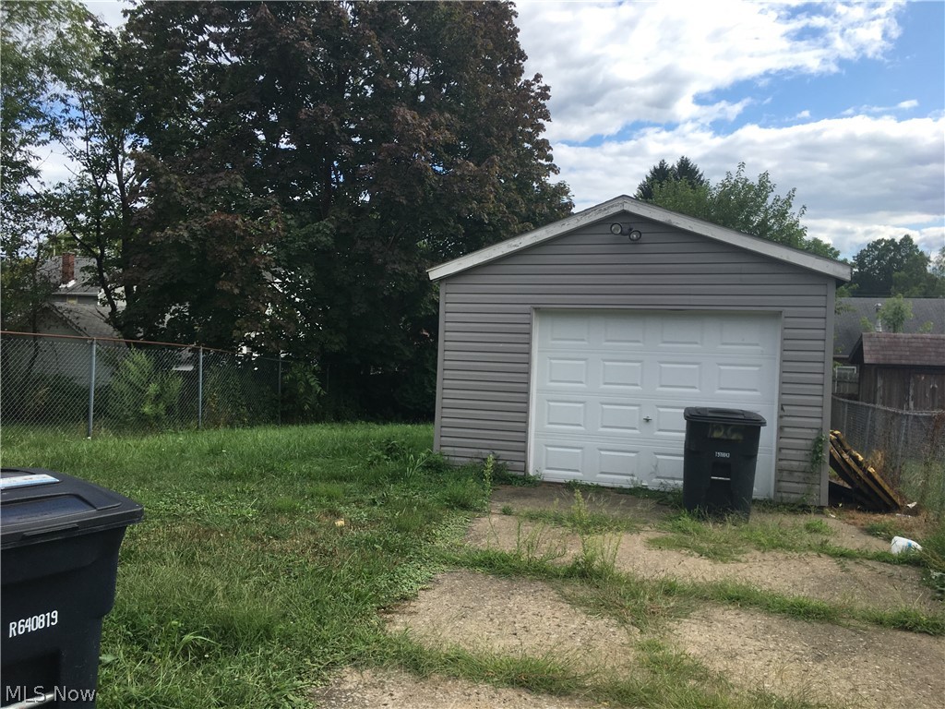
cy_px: 354
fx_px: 792
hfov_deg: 61.7
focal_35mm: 29
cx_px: 472
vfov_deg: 48.2
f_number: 2.2
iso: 25
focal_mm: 4.15
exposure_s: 1/999
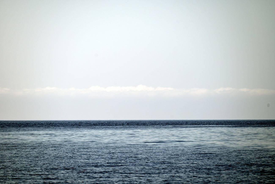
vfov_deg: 6.0
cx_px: 138
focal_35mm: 230
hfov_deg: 8.9
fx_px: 1757
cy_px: 92
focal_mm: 230
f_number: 6.3
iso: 100
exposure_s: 1/1250
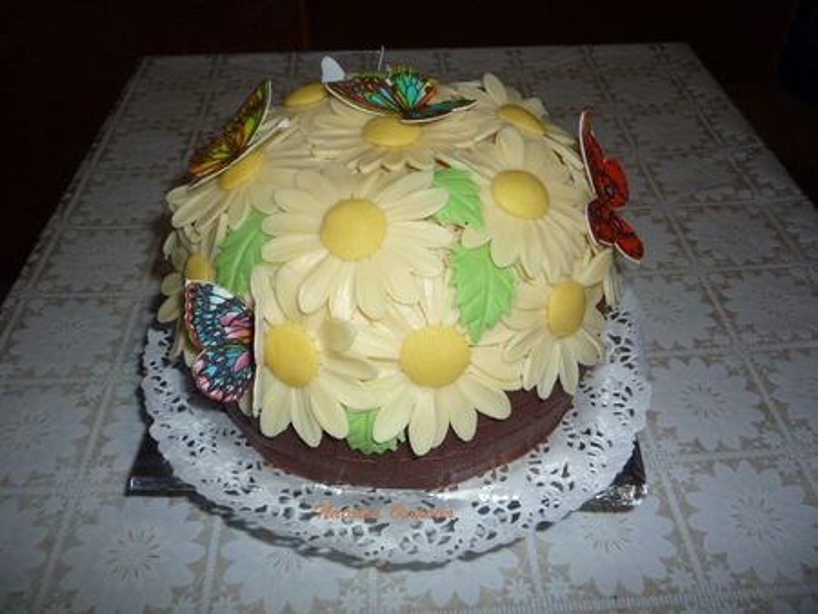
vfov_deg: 46.8
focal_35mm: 30
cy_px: 307
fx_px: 709
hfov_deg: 59.9
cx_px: 409
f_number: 4
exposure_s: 1/30
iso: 100
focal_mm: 5.2
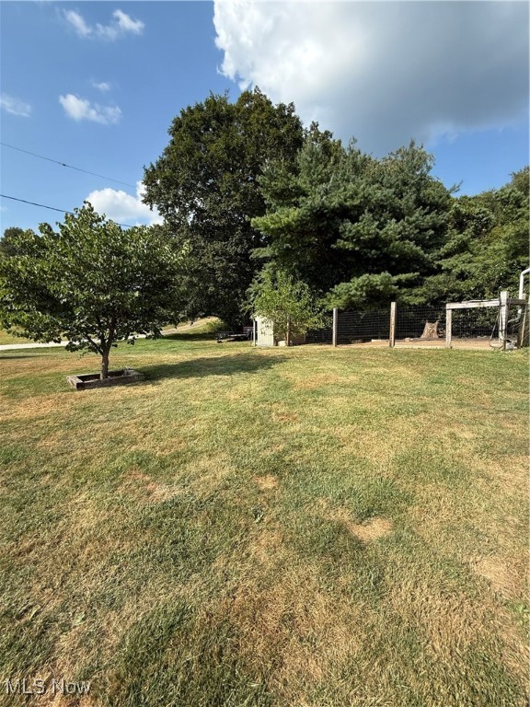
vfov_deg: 102.1
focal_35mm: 14
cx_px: 265
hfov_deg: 85.7
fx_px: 286
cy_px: 354
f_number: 2.2
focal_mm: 2.22
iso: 50
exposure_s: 1/942
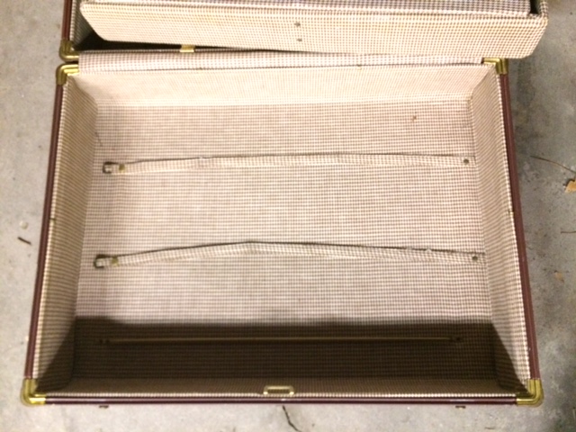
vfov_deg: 48.2
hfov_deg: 61.7
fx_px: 483
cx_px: 288
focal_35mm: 29
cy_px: 216
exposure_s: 1/15
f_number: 2.2
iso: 500
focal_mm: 4.15
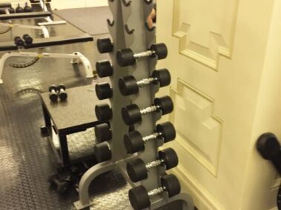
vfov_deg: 48.2
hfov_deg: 61.7
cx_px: 140
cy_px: 105
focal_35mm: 29
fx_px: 235
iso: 250
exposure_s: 1/17
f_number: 2.2
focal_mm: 4.15
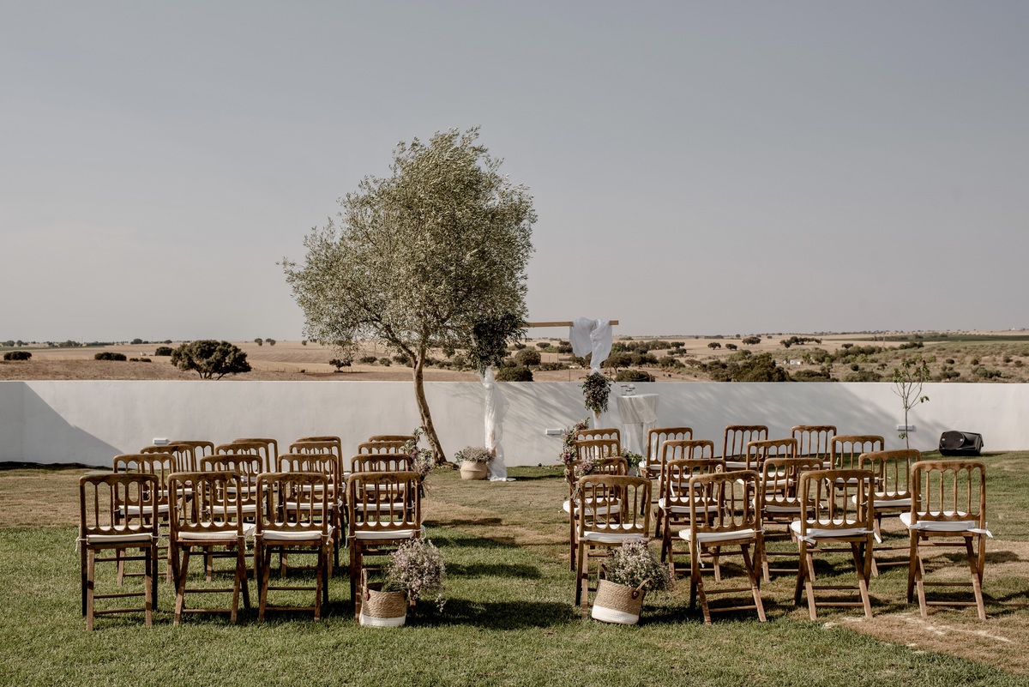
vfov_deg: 37.9
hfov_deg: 54.4
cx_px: 514
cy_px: 344
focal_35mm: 35
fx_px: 1001
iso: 200
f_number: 3.2
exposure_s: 1/2500
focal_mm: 35
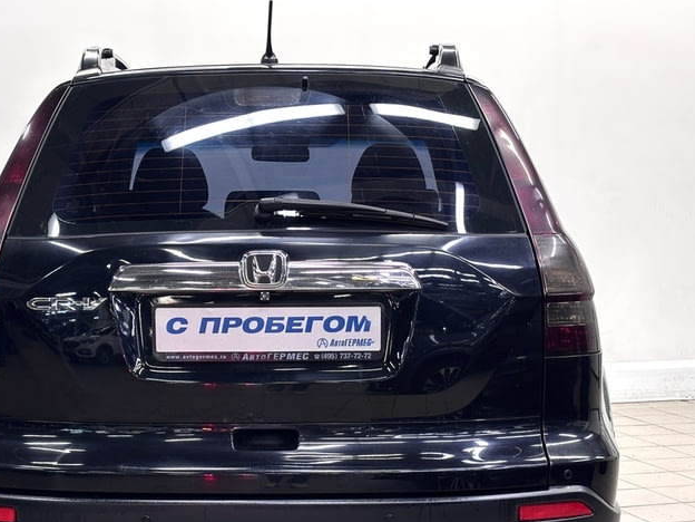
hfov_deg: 25.9
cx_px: 276
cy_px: 365
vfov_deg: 19.5
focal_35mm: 75
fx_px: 1506
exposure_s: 1/50
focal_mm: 5.96
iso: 100
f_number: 1.6
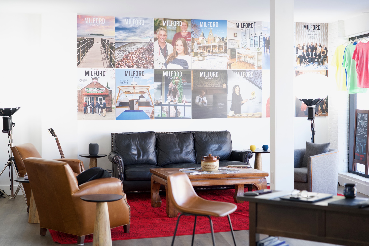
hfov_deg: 32.4
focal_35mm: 62
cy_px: 123
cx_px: 184
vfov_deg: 21.9
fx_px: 635
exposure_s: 1/250
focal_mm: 62
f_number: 2.8
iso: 800
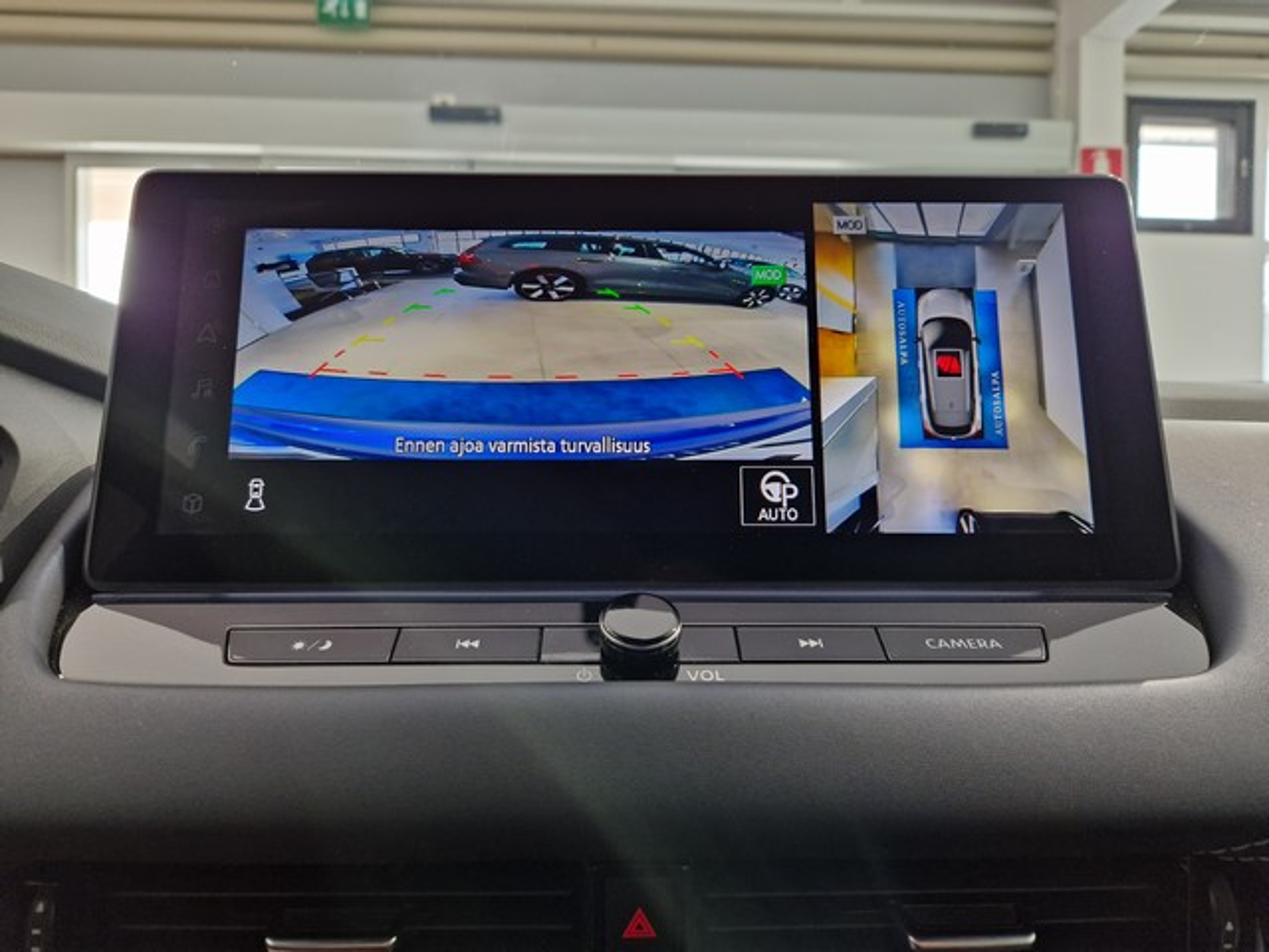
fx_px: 843
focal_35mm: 23
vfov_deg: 58.9
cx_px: 634
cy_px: 476
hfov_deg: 73.9
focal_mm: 5.4
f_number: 1.8
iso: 250
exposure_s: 1/100
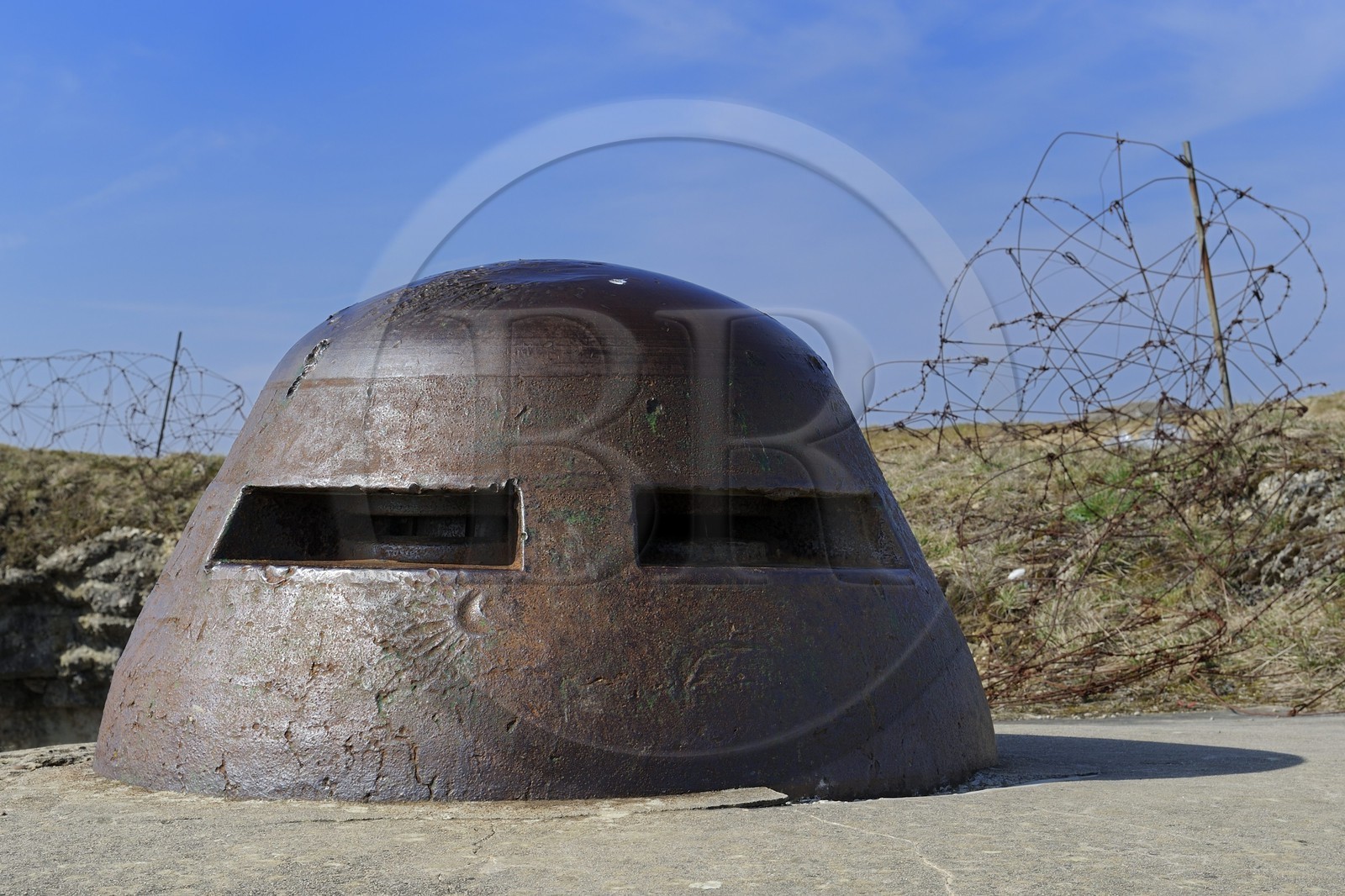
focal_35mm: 70
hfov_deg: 28.8
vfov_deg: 19.4
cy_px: 448
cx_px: 672
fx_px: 2615
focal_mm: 70
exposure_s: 1/200
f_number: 11
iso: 200
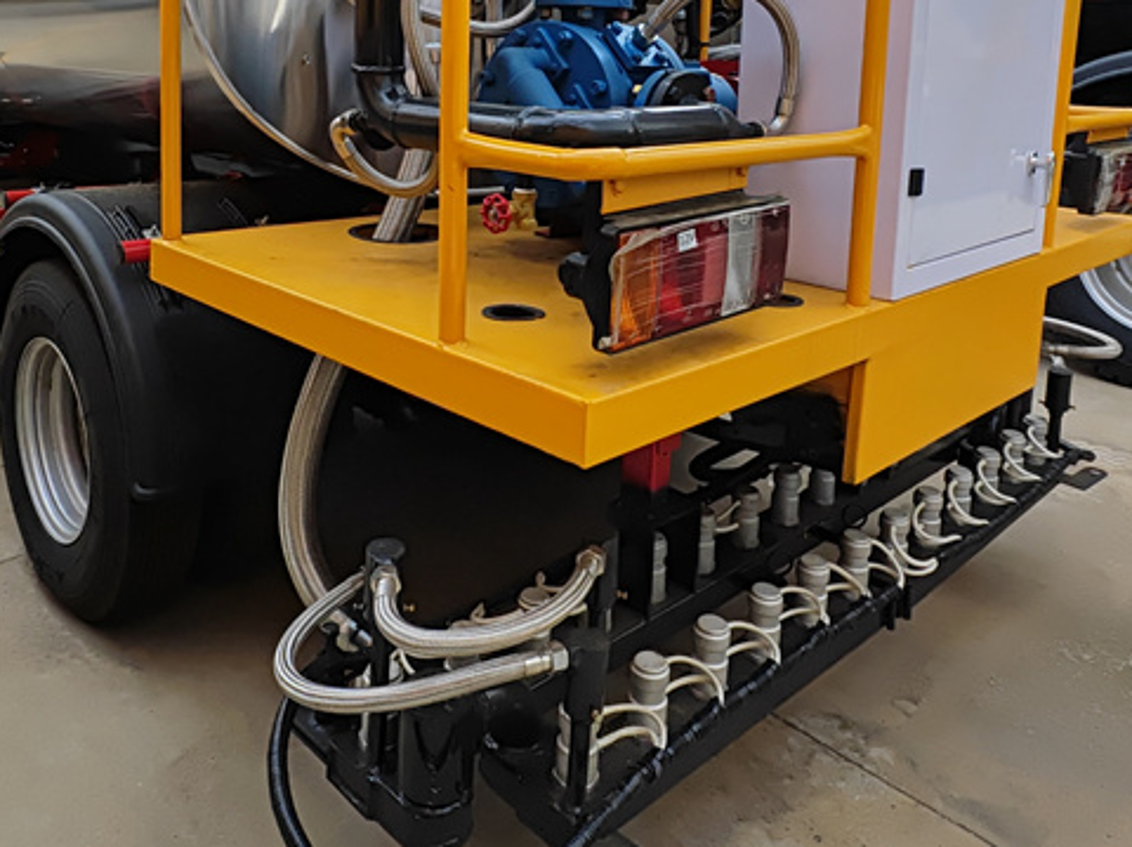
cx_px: 538
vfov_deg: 53.5
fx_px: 817
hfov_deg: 69.4
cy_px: 268
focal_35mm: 25
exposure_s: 1/320
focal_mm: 1.82
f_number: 2
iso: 50
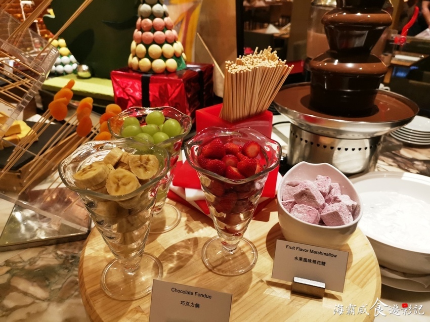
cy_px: 161
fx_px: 335
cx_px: 215
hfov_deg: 65.3
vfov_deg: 51.3
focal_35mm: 27
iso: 320
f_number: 1.8
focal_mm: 3.95
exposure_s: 1/60
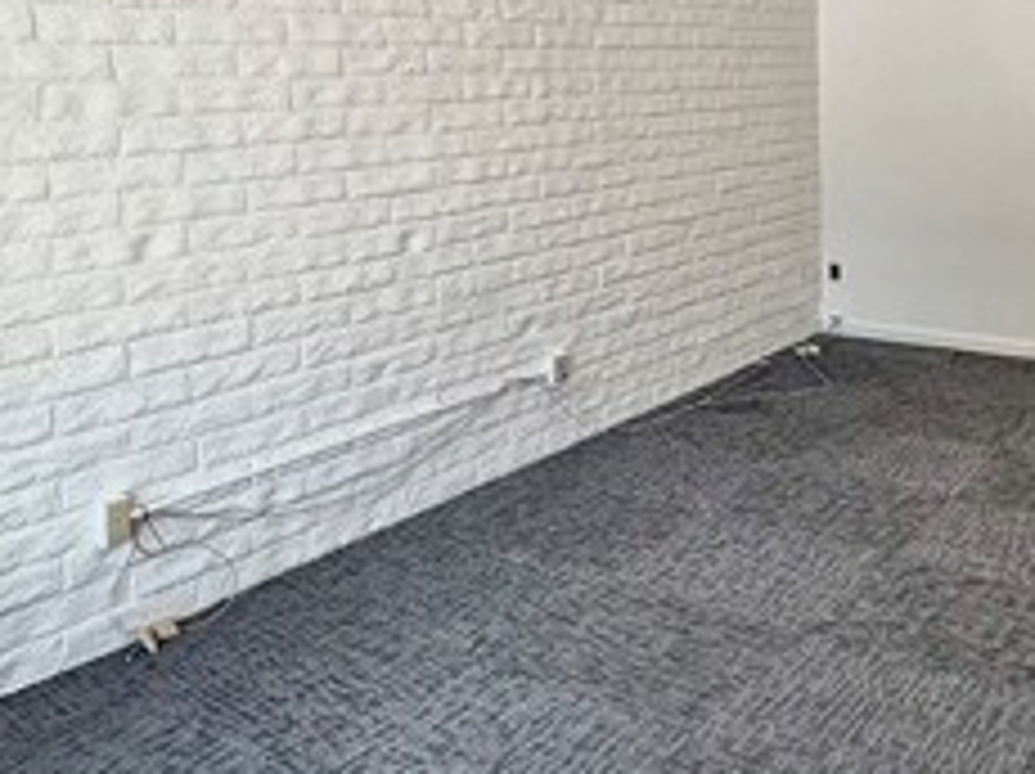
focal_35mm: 39
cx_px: 495
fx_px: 1165
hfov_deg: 47.9
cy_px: 122
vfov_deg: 35.2
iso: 50
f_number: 2.2
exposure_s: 1/120
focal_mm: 2.22
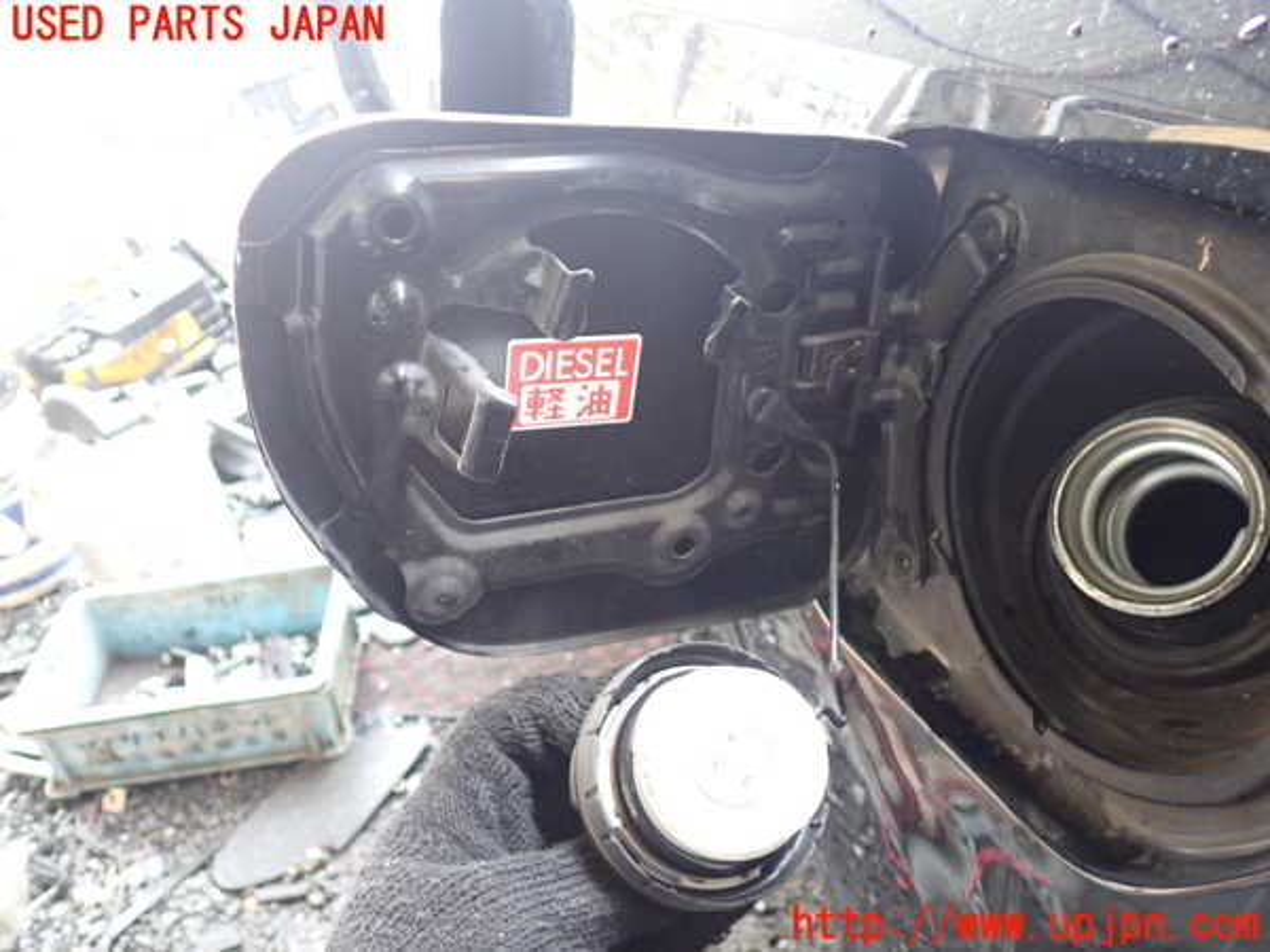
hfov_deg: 60.0
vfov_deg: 46.8
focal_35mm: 30
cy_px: 476
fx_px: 1101
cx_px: 635
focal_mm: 5.4
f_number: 2.3
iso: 500
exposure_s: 1/30
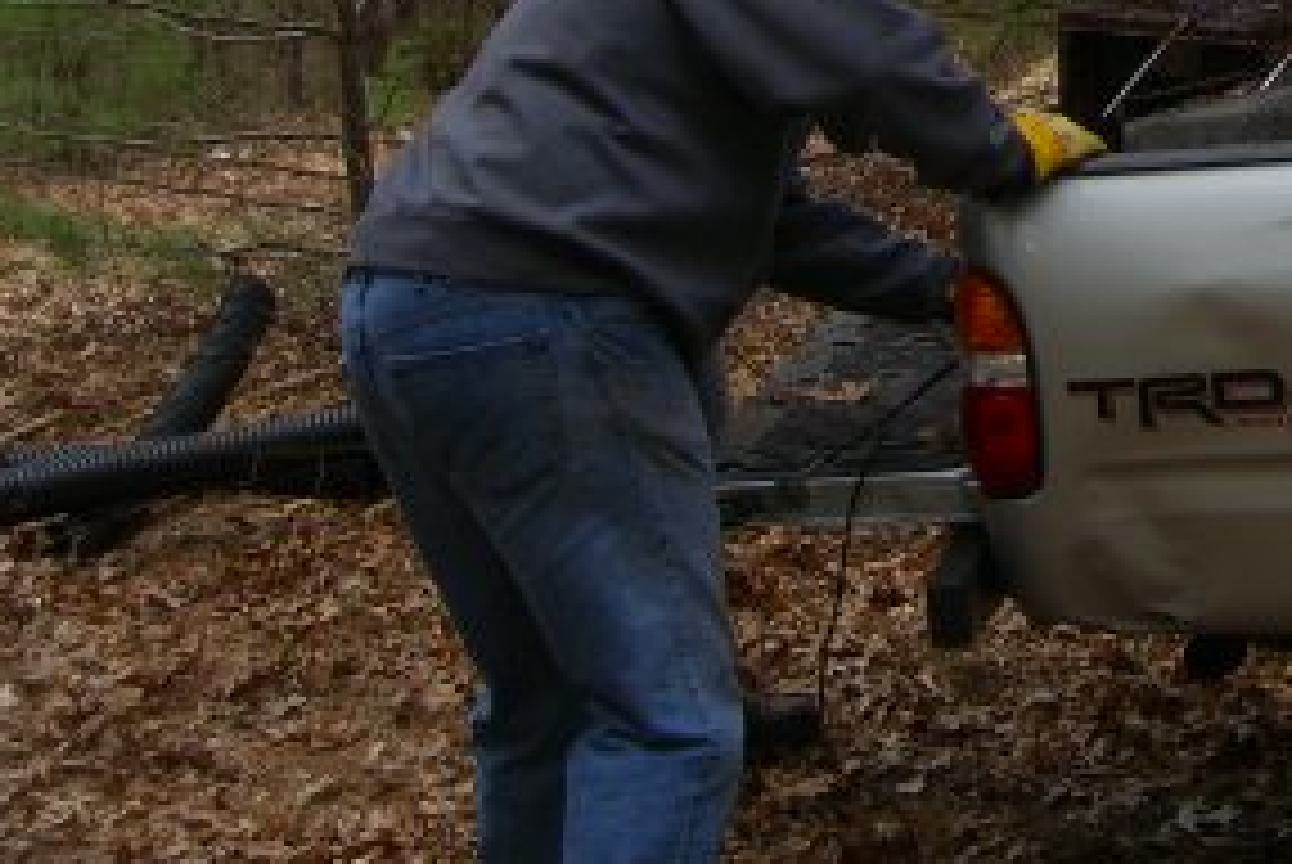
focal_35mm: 88
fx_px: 3161
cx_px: 1351
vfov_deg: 15.0
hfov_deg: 22.1
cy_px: -176
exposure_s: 1/200
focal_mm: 7.9
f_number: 2.8
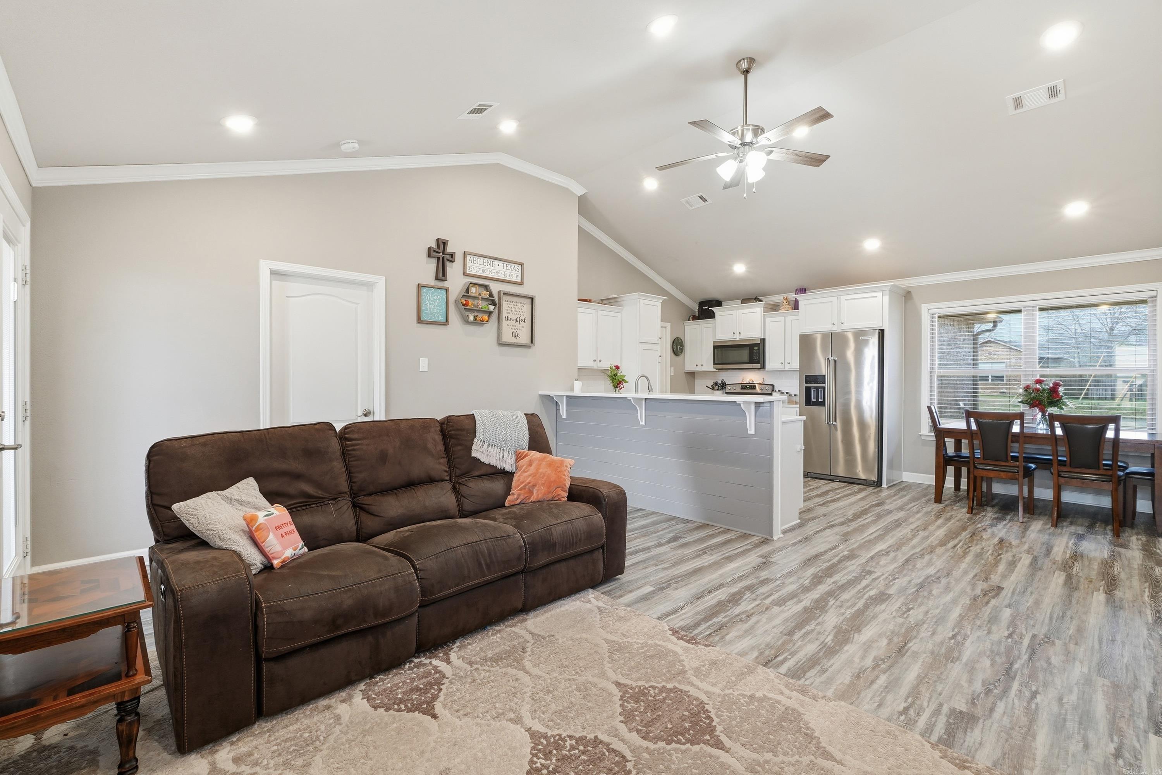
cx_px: 581
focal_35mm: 15
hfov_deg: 100.4
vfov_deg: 77.3
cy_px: 388
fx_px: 484
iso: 250
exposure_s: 1/25
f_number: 9
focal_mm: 10
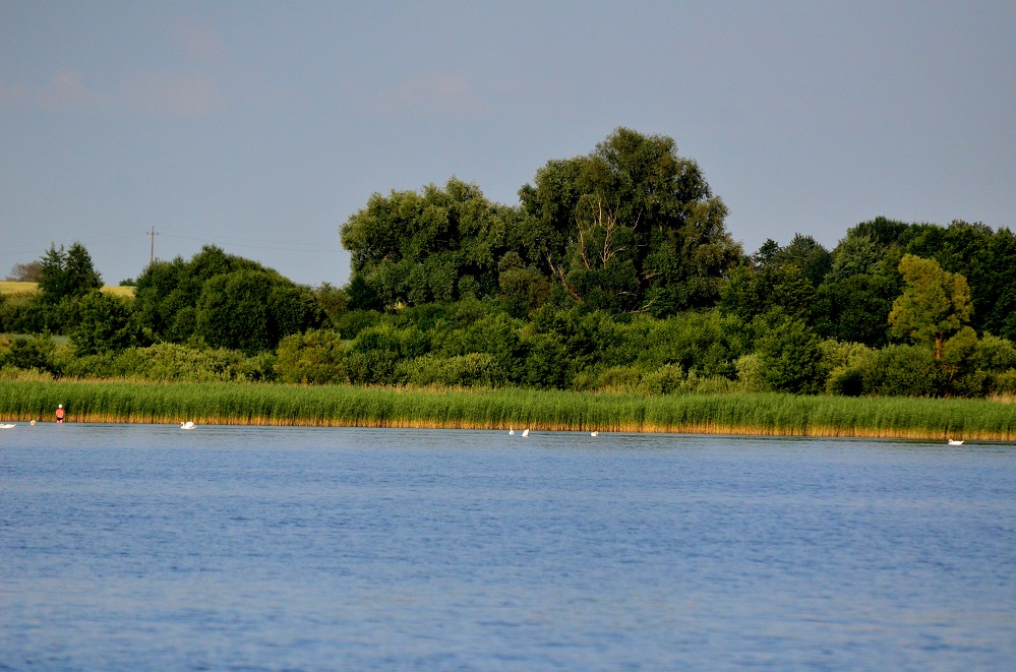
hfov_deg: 6.0
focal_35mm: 345
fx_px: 9713
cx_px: 508
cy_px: 336
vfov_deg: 4.0
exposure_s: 1/8000
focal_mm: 230
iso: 1800
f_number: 5.3
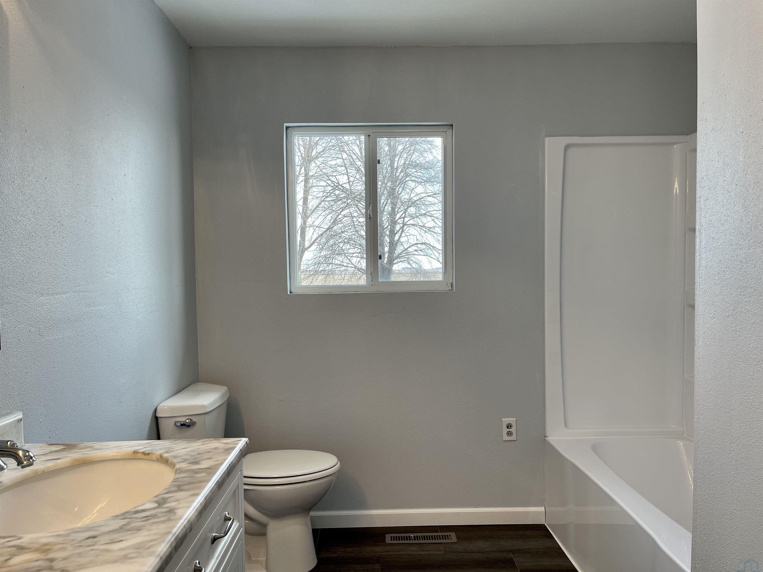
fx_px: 551
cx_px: 382
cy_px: 286
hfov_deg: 69.4
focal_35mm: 25
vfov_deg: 54.9
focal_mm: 5.1
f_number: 1.6
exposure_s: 1/120
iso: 40
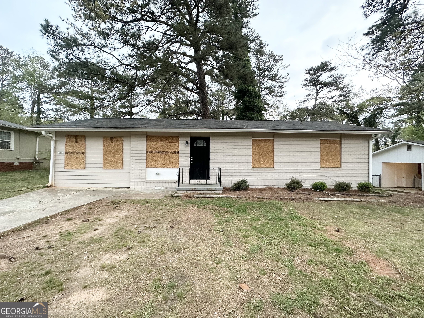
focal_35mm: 14
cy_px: 159
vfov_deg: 85.7
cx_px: 212
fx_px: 171
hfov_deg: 102.1
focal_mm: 2.22
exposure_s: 1/86
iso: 320
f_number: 2.2
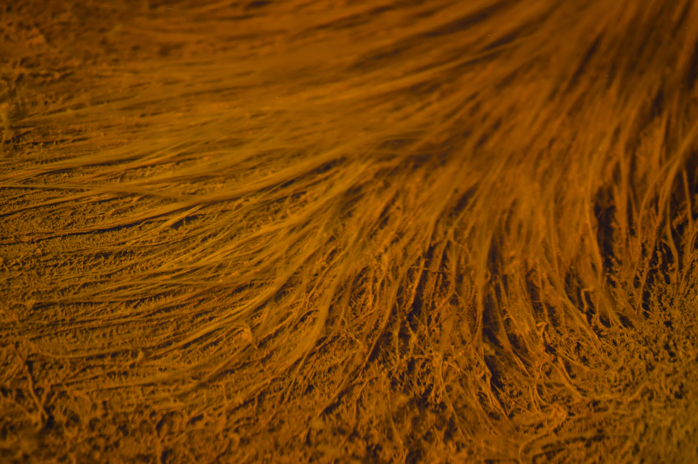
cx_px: 349
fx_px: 8718
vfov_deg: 3.0
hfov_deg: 4.6
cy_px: 232
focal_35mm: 450
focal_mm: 300
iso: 200
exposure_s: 1/125
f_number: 6.3
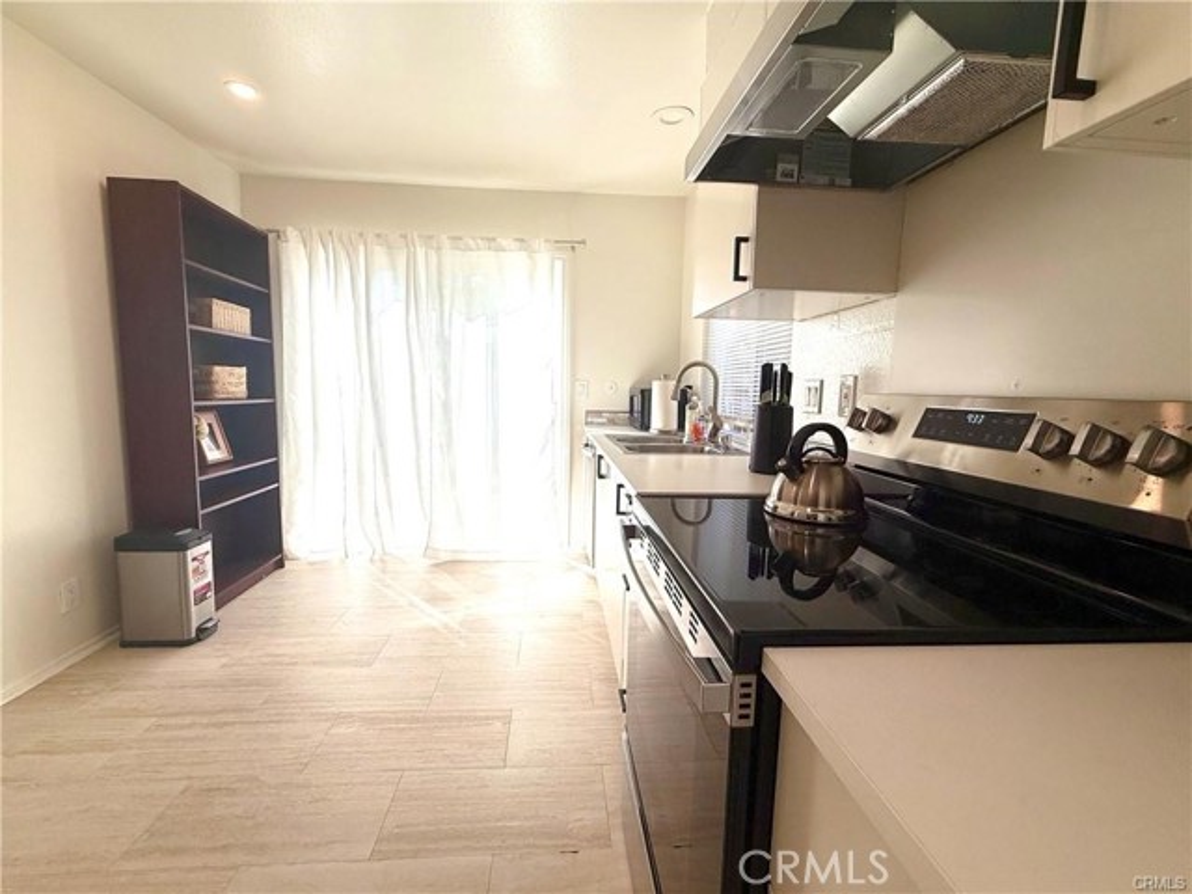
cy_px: 447
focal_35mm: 14
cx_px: 596
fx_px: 482
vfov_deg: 85.7
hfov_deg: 102.1
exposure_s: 1/510
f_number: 2.2
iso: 50
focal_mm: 2.22
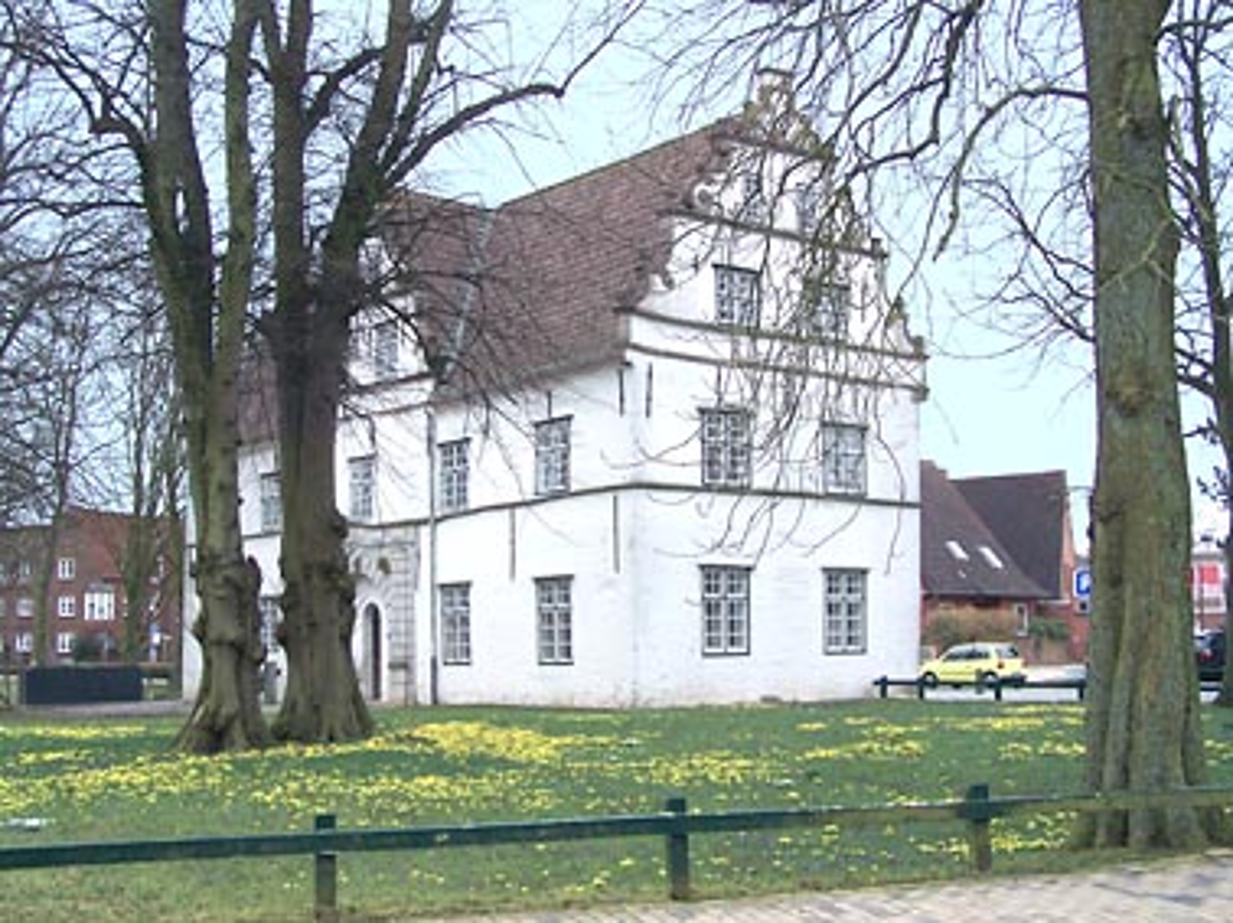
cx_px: 616
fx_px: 1709
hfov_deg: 39.7
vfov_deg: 30.2
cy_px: 462
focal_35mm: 48
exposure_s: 1/125
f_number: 3
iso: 64
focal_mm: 8
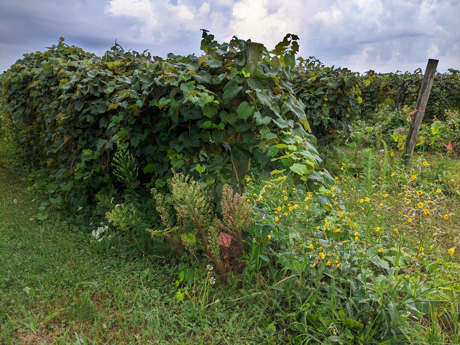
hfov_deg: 65.3
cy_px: 172
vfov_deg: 51.4
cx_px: 230
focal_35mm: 27
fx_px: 359
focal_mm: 4.44
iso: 41
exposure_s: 1/273
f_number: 1.8
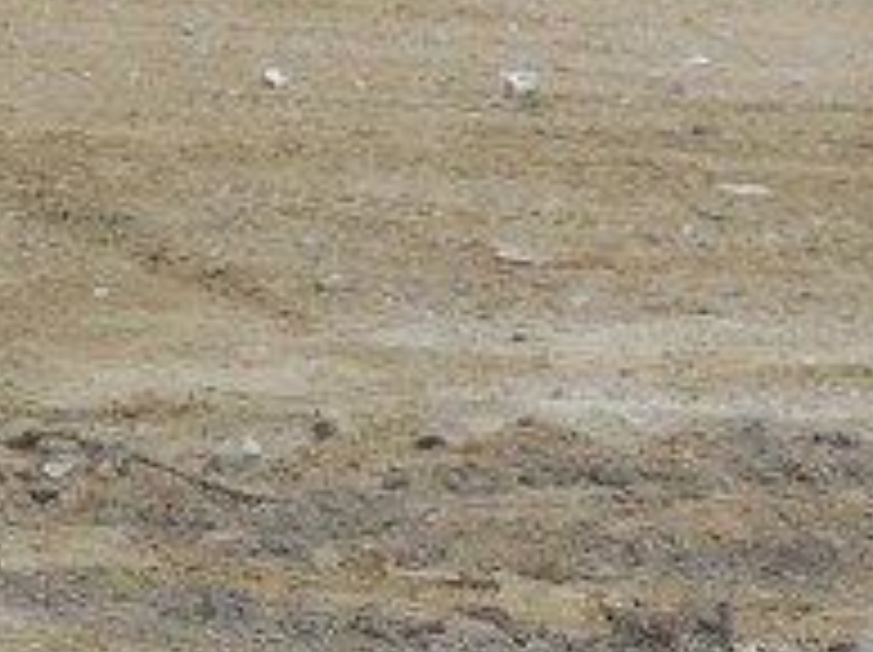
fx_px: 13728
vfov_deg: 2.7
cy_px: -245
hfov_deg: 3.6
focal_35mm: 545
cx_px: 9
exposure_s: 1/500
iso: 125
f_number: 4.9
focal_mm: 27.2
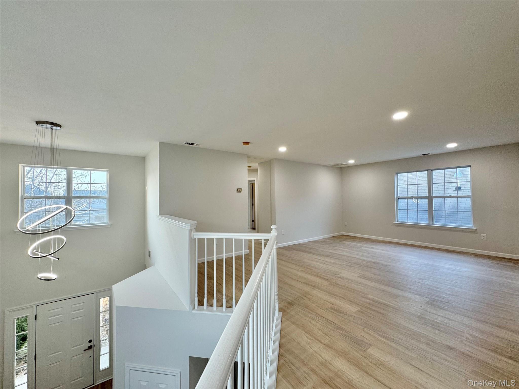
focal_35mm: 14
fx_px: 210
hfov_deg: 102.1
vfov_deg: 85.7
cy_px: 194
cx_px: 260
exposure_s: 1/120
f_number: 2.2
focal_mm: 2.22
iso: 100
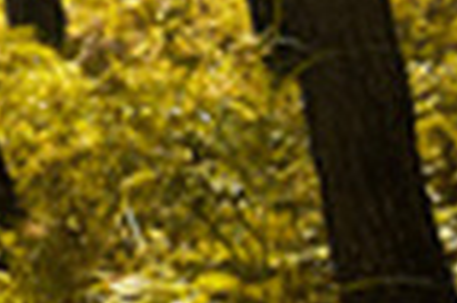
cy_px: -372
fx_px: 4675
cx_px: -767
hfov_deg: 5.4
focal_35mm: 369
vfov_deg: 3.7
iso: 200
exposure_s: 1/200
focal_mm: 45
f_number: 7.1
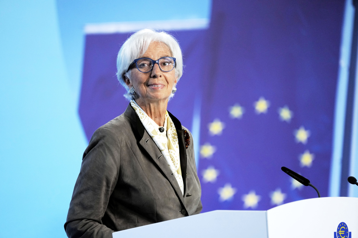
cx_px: 179
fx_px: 1720
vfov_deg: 7.9
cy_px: 119
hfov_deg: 11.9
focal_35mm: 173
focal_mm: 173
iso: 2000
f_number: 2.8
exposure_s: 1/400
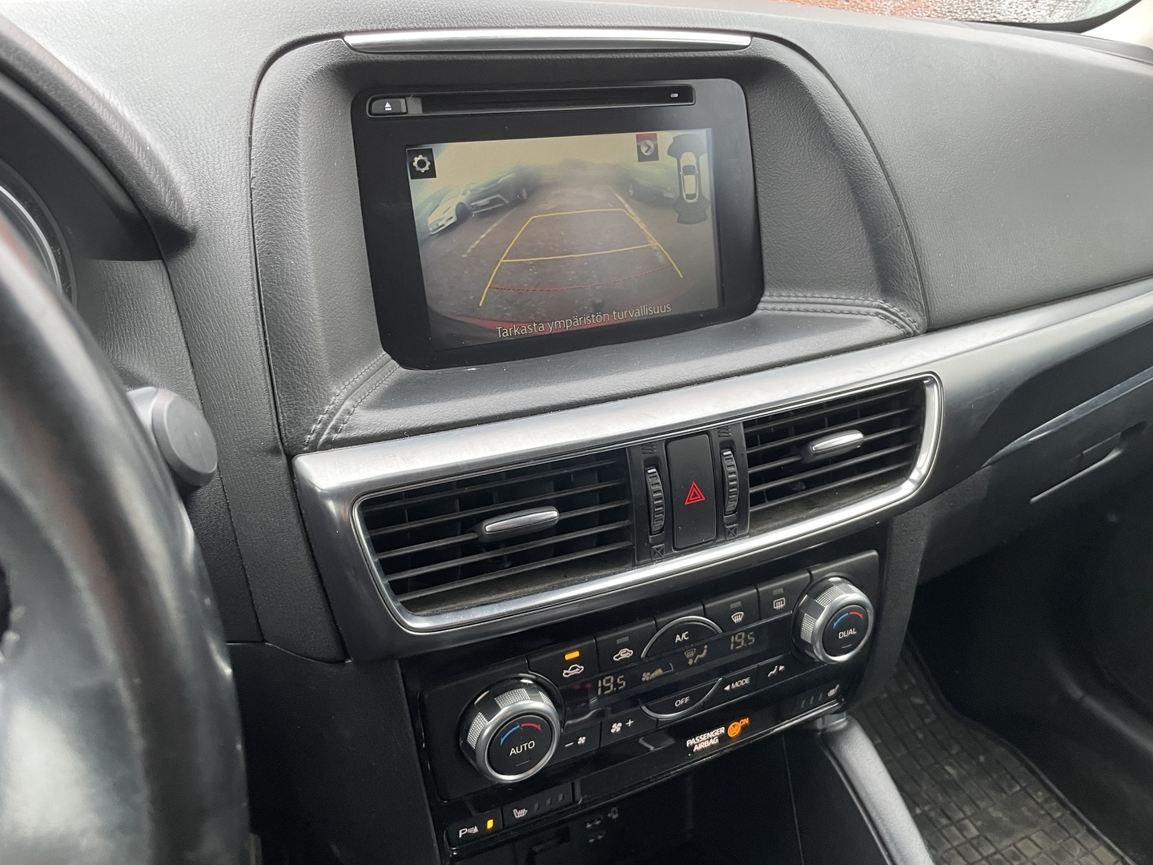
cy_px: 432
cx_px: 576
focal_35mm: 26
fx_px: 866
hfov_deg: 67.3
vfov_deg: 53.1
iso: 200
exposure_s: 1/56
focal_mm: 4.2
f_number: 1.6
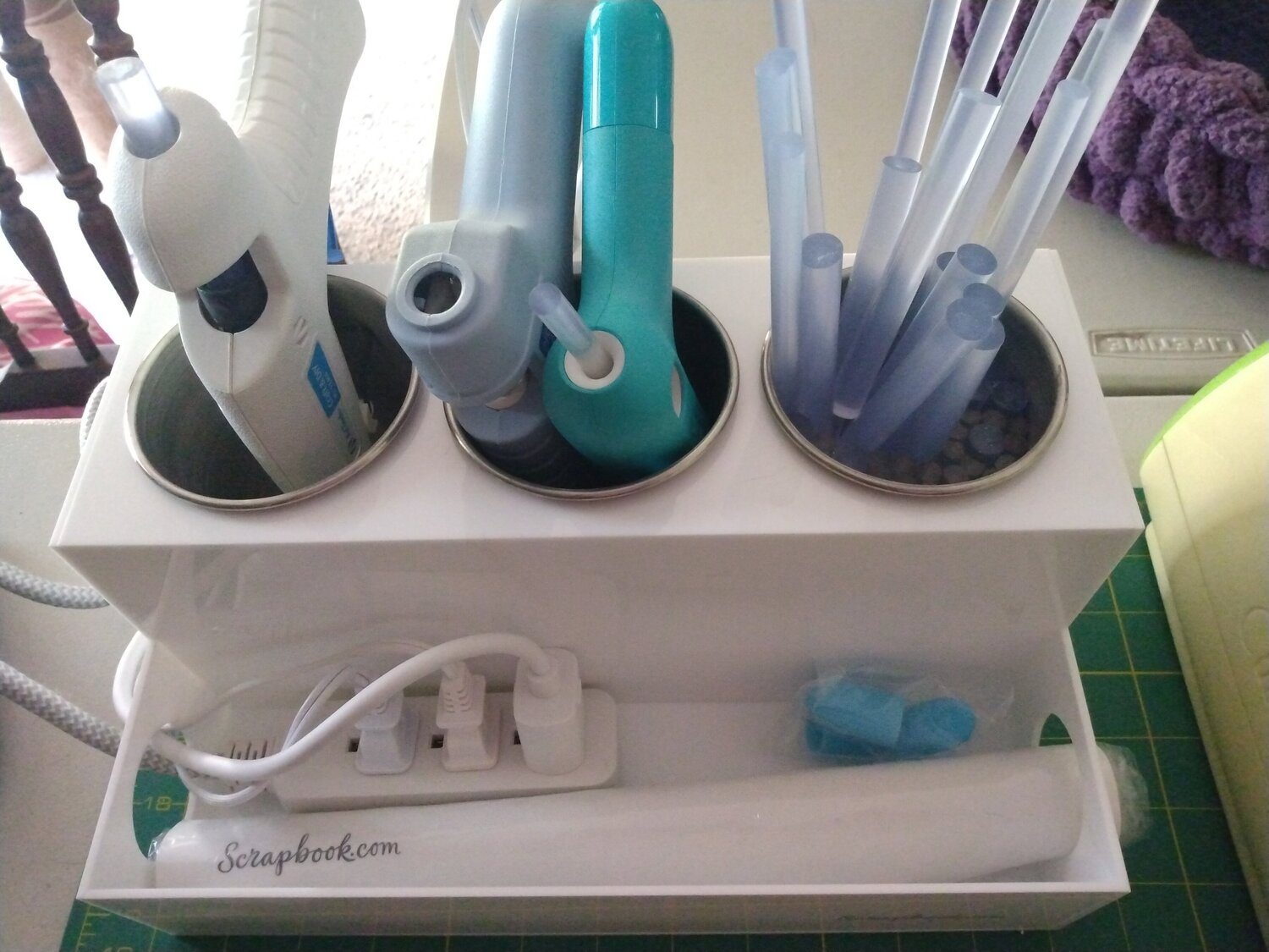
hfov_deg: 81.7
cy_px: 476
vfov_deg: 66.0
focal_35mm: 20
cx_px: 634
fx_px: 733
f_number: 2
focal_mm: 3.54
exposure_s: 1/15
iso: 1575
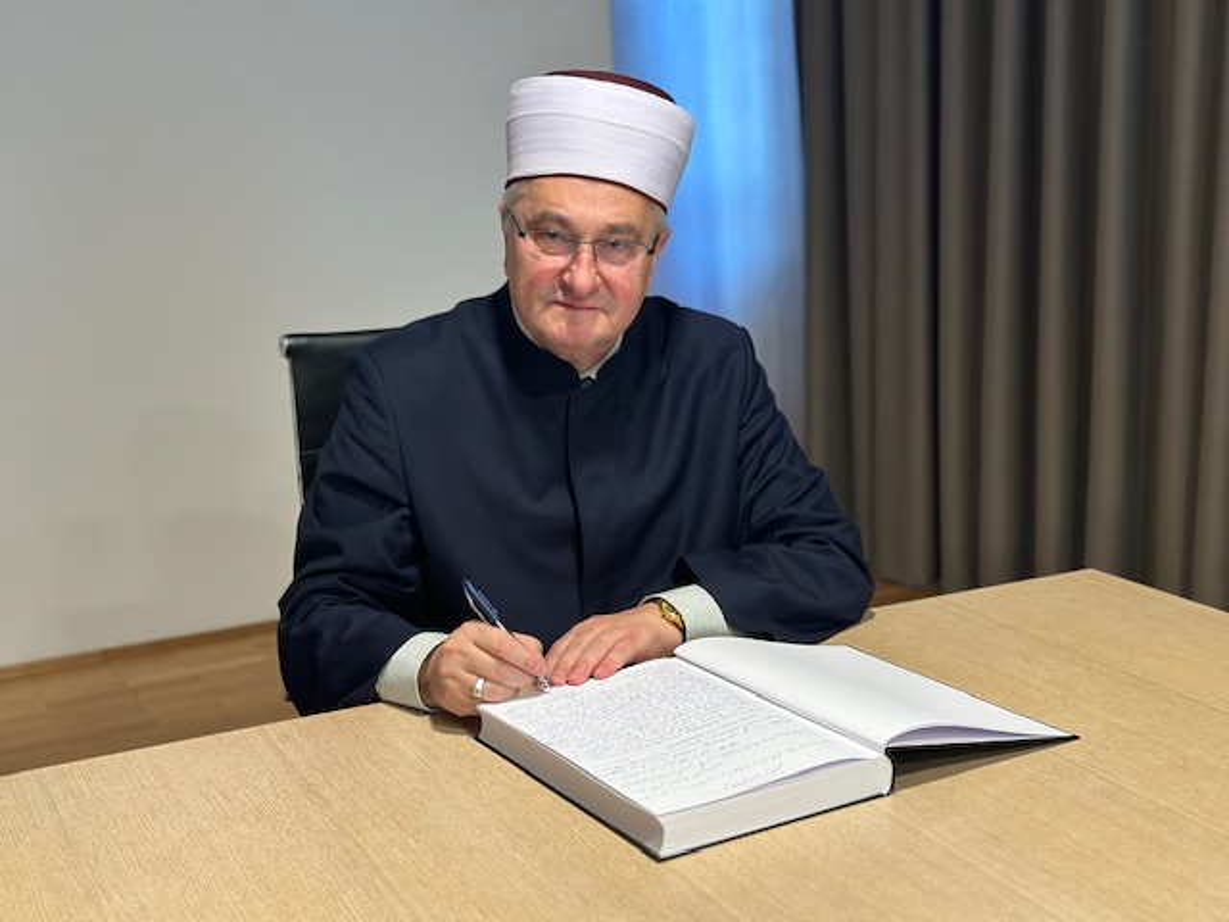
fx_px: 1704
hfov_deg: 39.7
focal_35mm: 48
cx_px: 614
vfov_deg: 30.3
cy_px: 461
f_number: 1.78
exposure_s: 1/50
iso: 250
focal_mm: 6.86
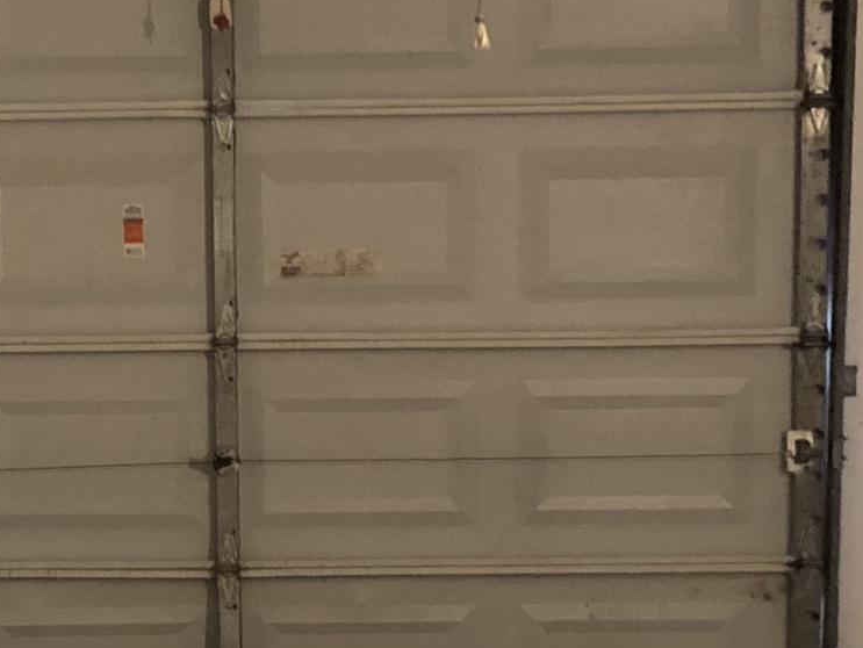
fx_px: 2819
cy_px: 427
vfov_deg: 13.1
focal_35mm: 113
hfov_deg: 17.3
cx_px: 210
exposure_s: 1/5
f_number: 1.8
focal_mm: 3.99
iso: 100
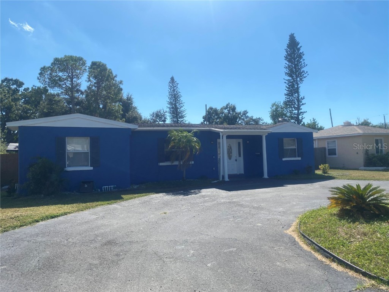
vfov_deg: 53.1
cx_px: 194
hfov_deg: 67.3
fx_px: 292
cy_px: 146
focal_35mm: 26
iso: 32
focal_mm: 4.25
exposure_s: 1/3610
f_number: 1.8
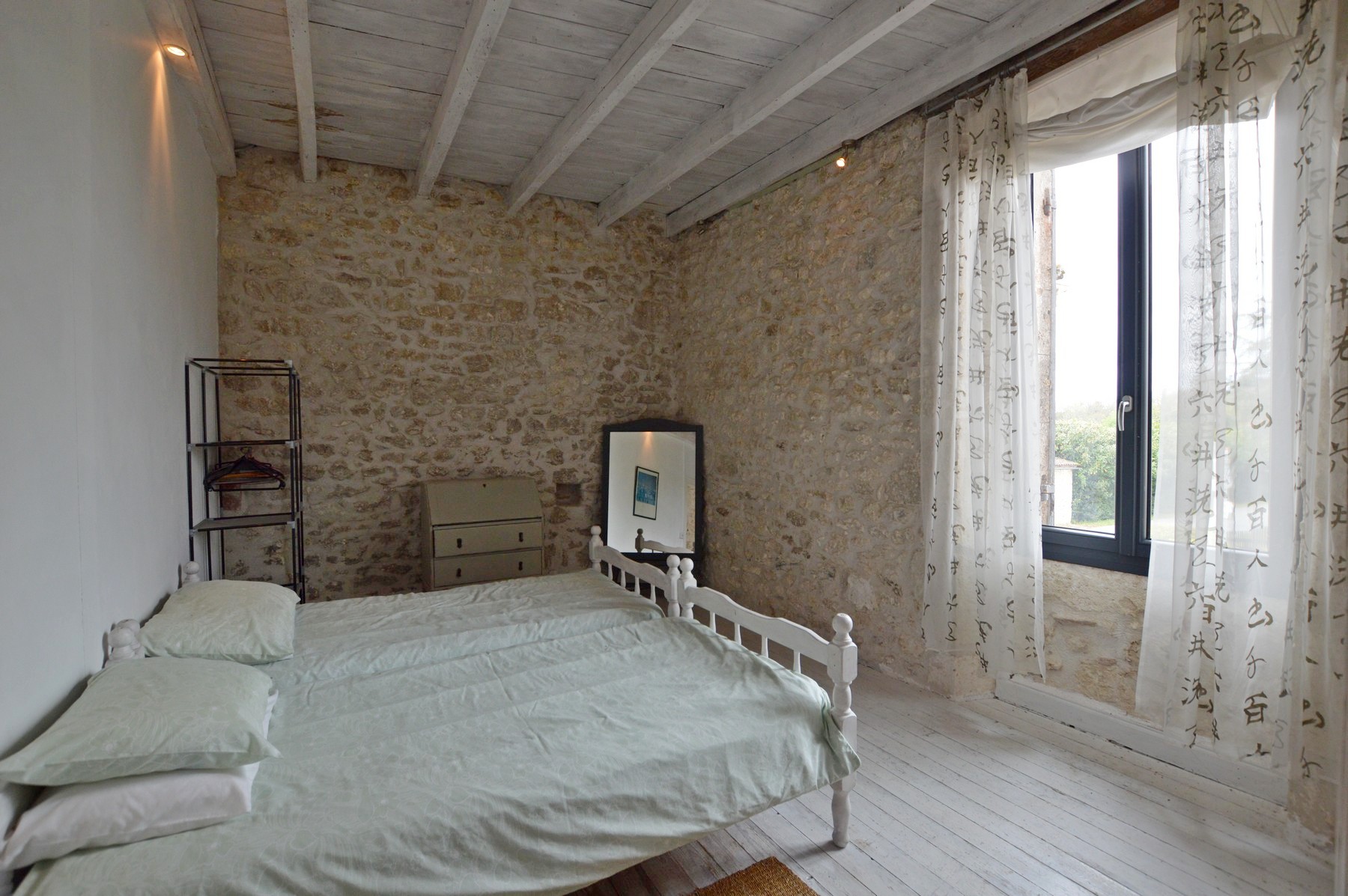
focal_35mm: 15
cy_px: 448
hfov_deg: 100.4
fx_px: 561
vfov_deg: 77.2
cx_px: 674
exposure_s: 1/100
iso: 400
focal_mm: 10
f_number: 5
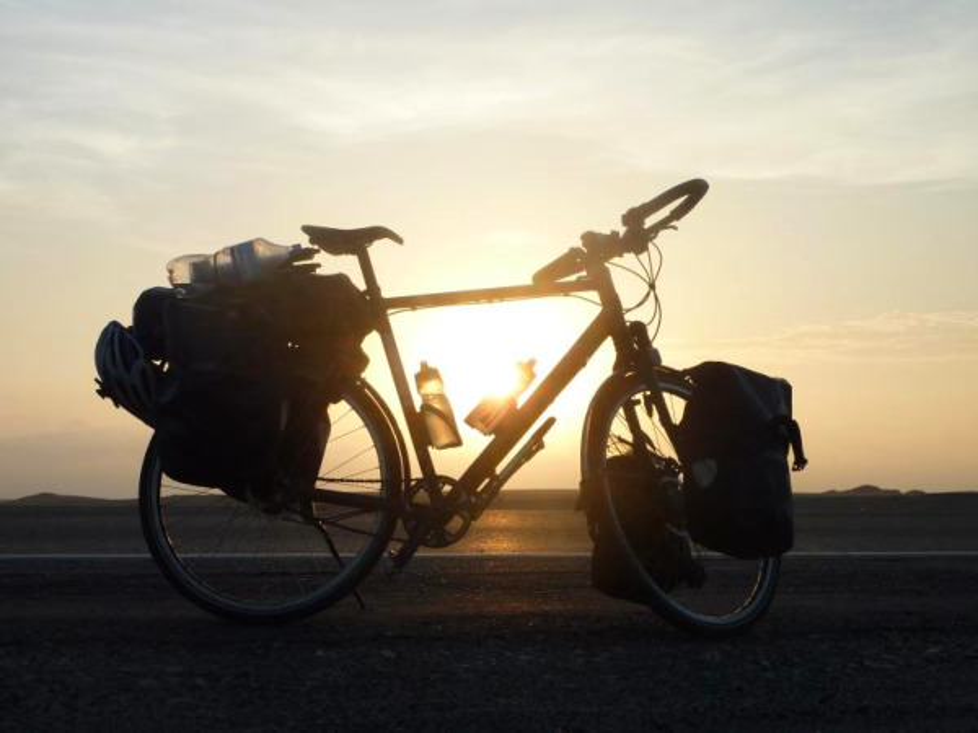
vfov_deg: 30.3
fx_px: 1356
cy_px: 366
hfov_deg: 39.7
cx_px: 489
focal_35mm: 48
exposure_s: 1/400
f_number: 5
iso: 80
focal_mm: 7.9
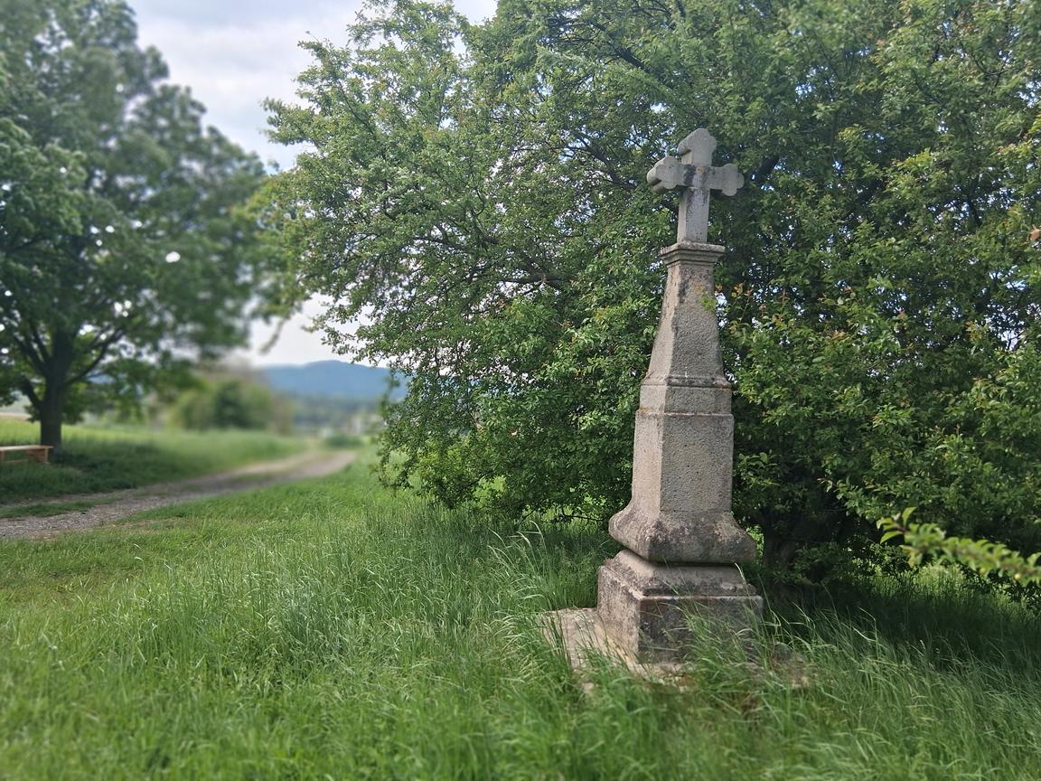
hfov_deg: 67.3
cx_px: 520
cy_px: 390
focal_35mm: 26
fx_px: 782
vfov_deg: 53.1
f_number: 1.8
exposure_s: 1/364
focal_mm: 3.98
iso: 25
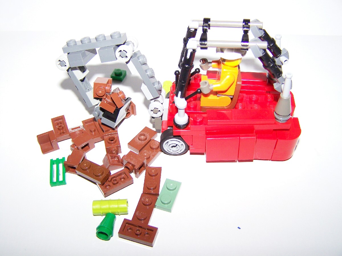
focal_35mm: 38
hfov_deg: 49.0
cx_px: 171
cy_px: 128
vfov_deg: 37.7
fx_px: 375
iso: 80
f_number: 2.8
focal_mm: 6.3
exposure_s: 1/60
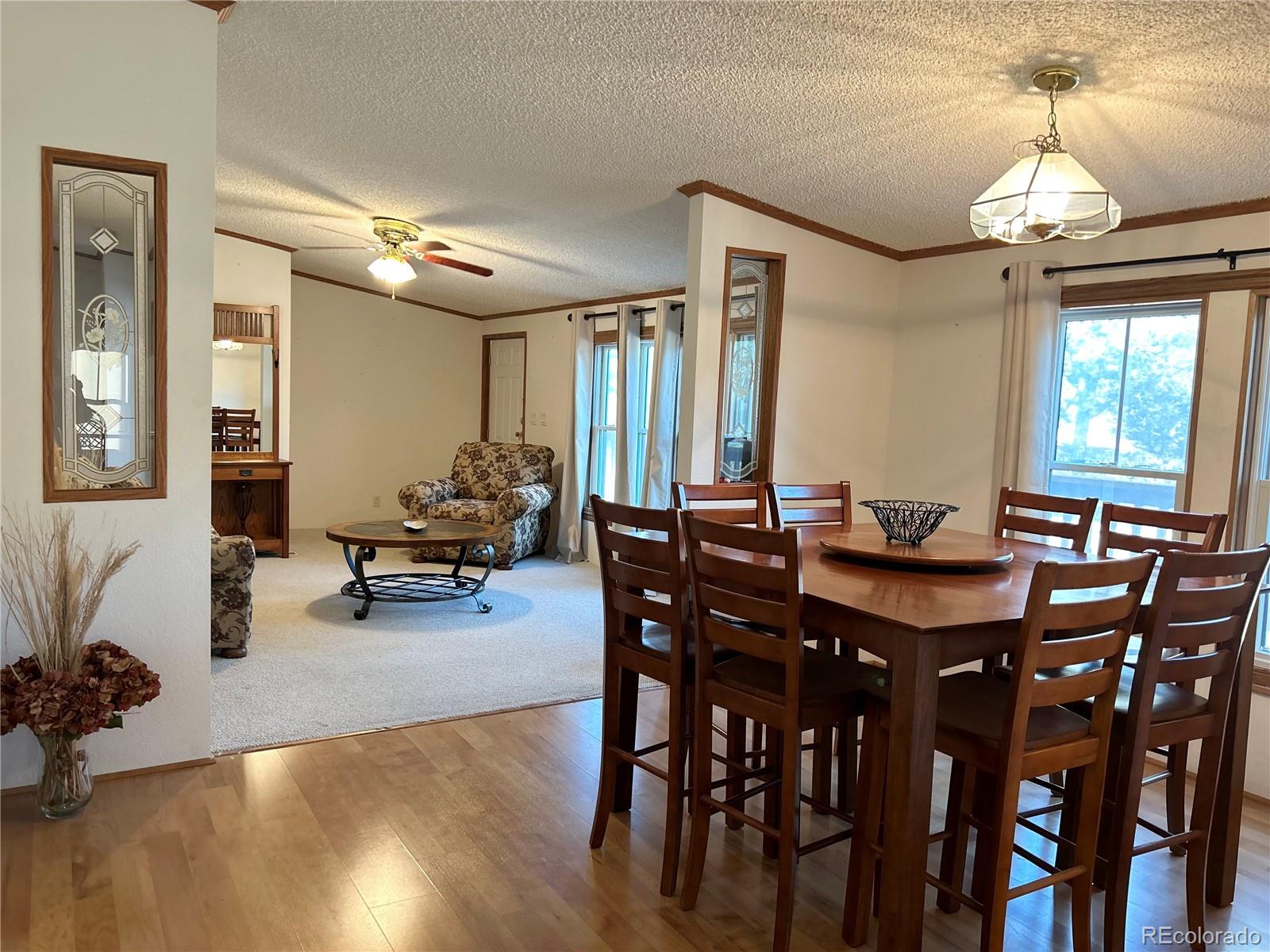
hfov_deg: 67.3
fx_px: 954
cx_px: 635
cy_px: 476
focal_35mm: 26
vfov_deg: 53.1
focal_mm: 5.7
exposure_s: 1/60
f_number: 1.5
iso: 160
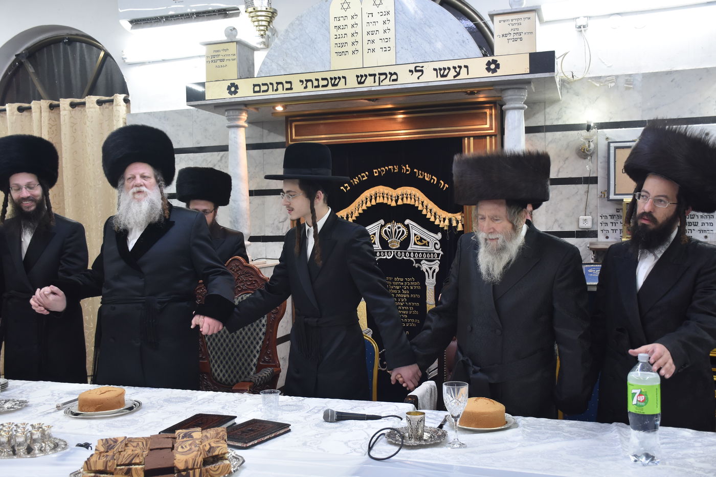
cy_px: 238
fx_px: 716
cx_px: 358
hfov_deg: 53.1
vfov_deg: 36.9
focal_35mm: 36
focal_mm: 24
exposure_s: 1/125
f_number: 5.6
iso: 1000
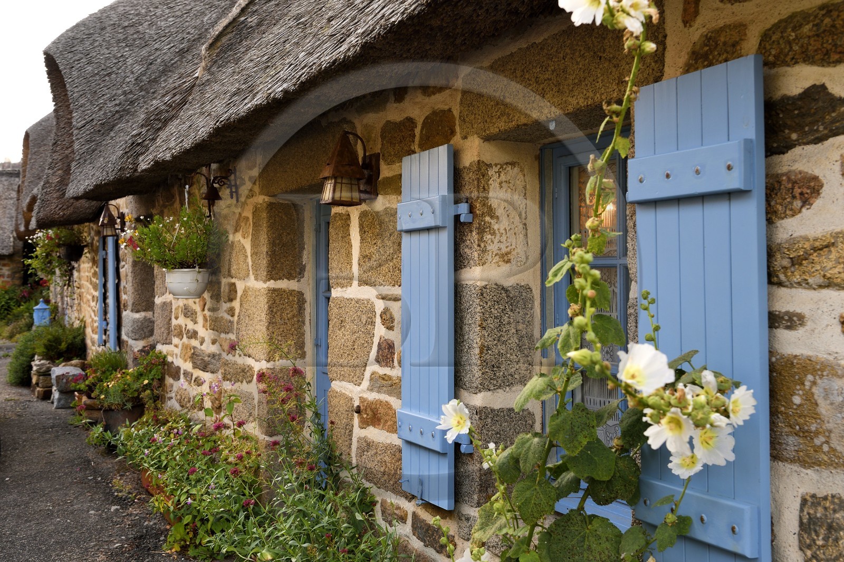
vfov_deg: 29.8
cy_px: 281
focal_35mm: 45
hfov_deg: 43.6
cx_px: 422
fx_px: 1054
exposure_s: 1/60
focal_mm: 45
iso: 200
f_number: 8
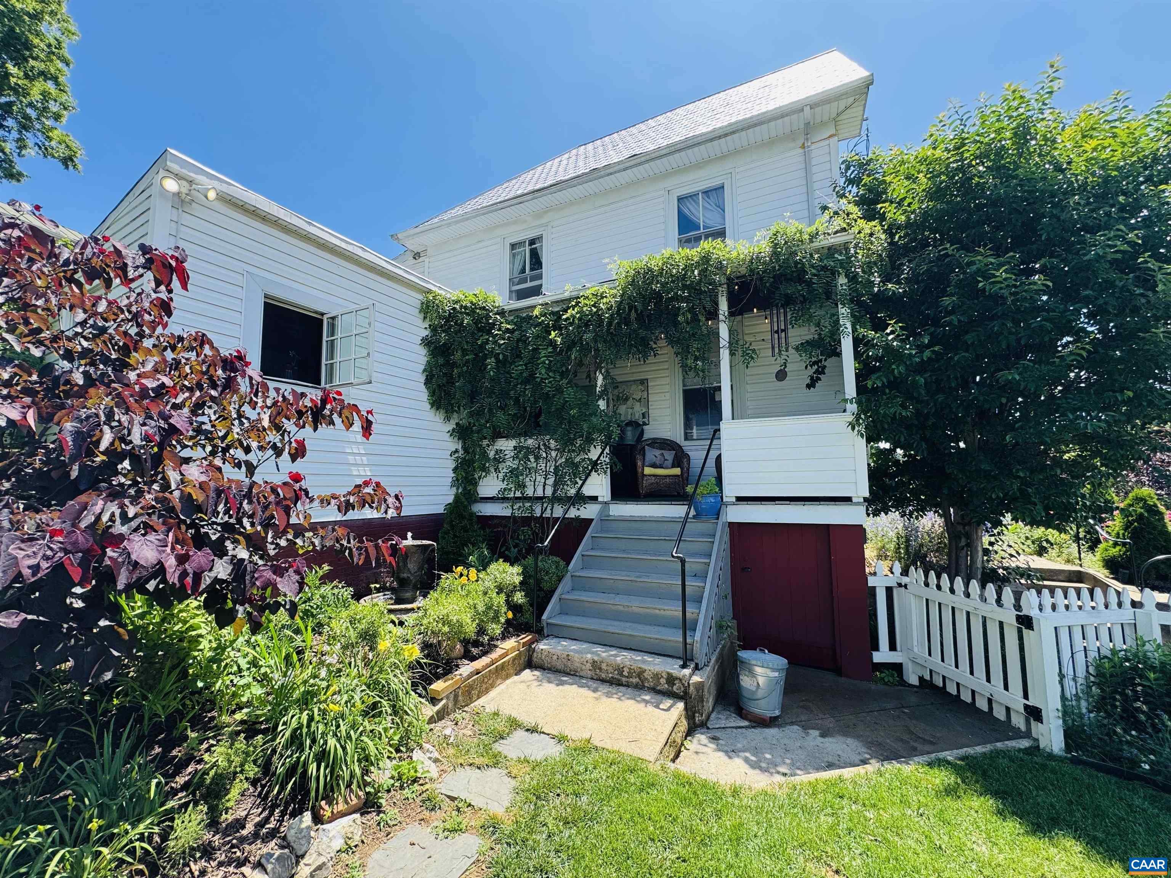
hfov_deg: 102.1
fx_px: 474
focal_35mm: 14
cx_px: 586
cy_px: 439
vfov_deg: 85.7
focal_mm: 2.22
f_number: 2.2
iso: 40
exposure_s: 1/495
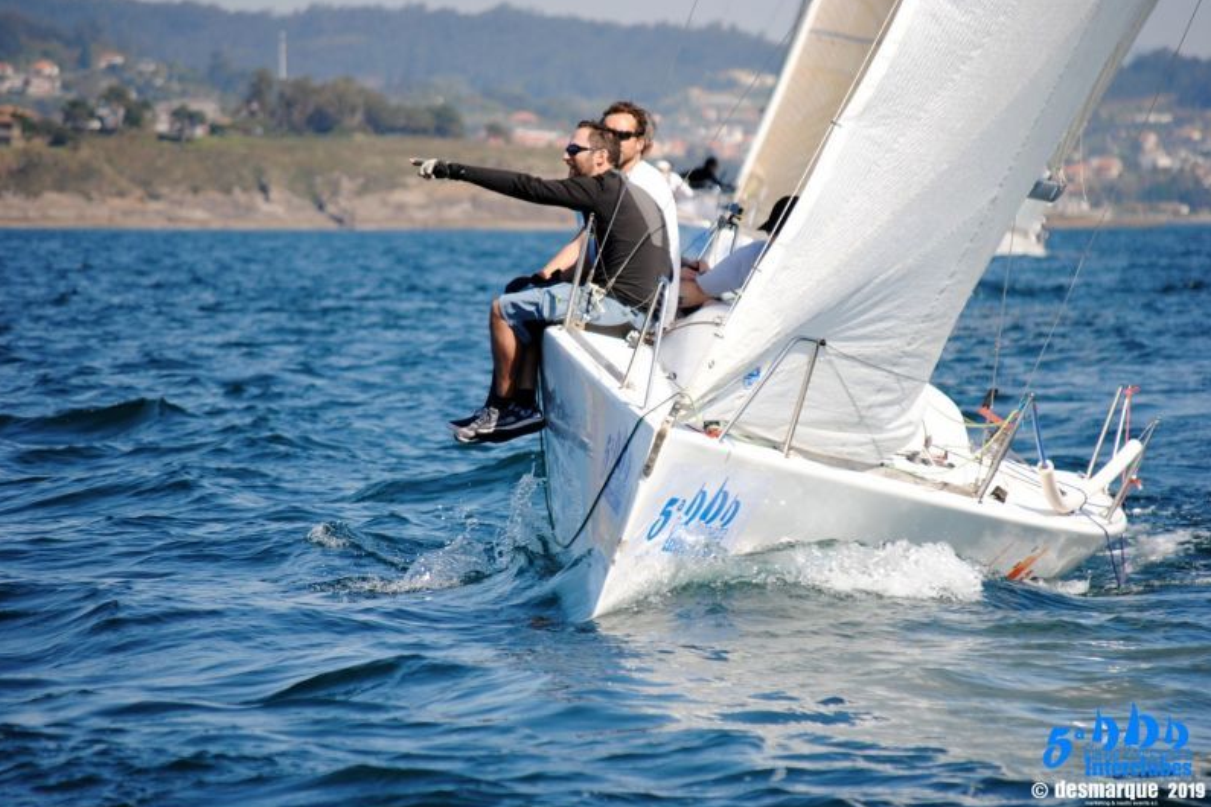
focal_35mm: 250
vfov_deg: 5.5
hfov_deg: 8.3
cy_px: 404
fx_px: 8392
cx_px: 605
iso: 200
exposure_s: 1/800
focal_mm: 165
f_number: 5.3
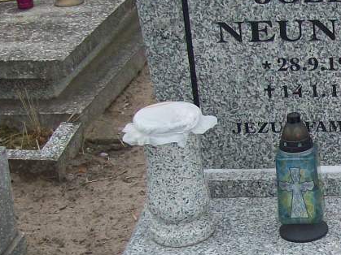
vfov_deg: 13.4
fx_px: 1083
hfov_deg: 16.9
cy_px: 186
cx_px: 444
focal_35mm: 110
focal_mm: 6
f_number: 2.7
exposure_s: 1/361
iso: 80
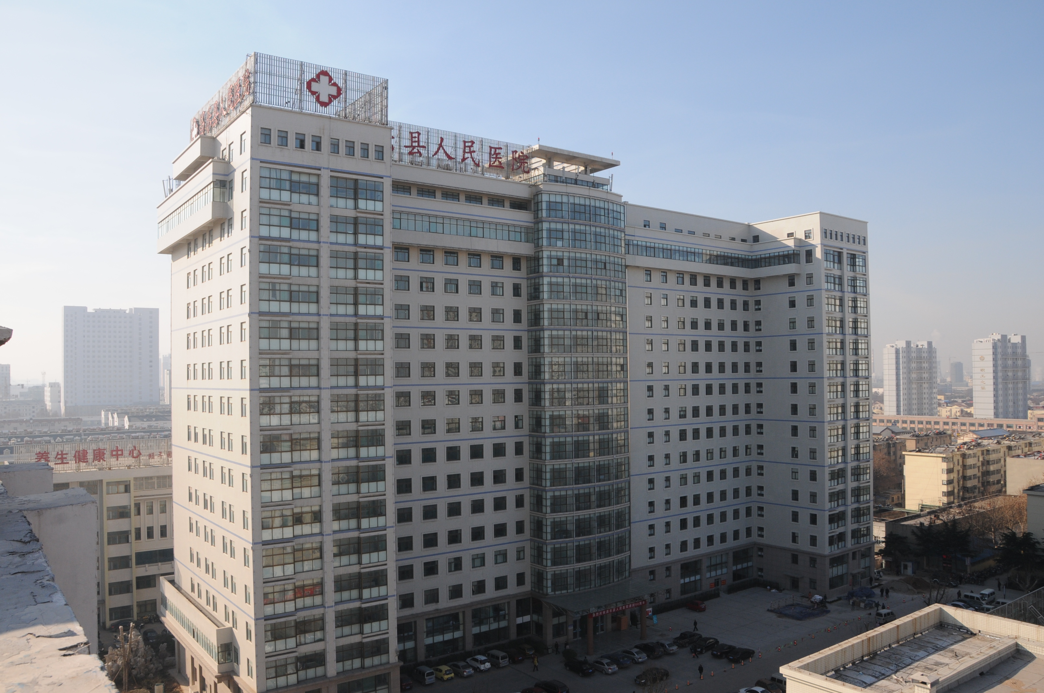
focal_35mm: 27
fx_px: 782
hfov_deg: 67.4
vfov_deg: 47.8
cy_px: 346
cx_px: 522
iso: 320
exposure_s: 1/400
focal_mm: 18
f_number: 10
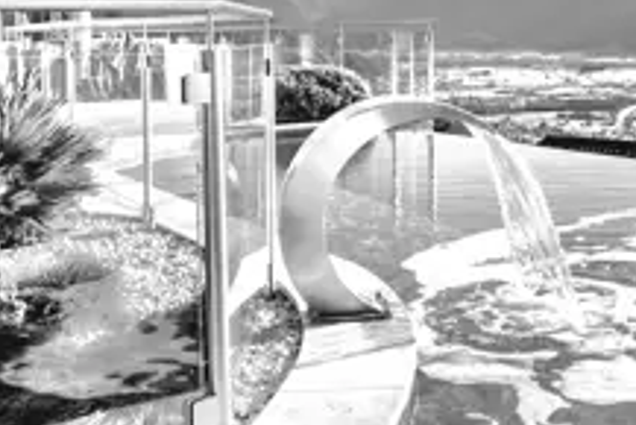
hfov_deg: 34.6
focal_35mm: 53
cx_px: 615
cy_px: 6
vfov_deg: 24.5
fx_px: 937
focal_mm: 10
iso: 100
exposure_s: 1/320
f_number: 9
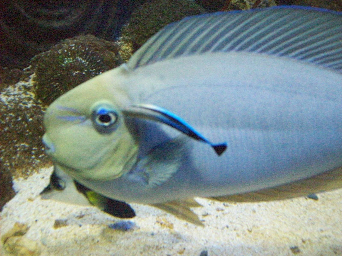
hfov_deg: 51.4
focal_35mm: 36
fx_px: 356
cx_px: 171
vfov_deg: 39.7
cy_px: 128
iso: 800
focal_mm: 6
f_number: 2.7
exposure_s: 1/49.3
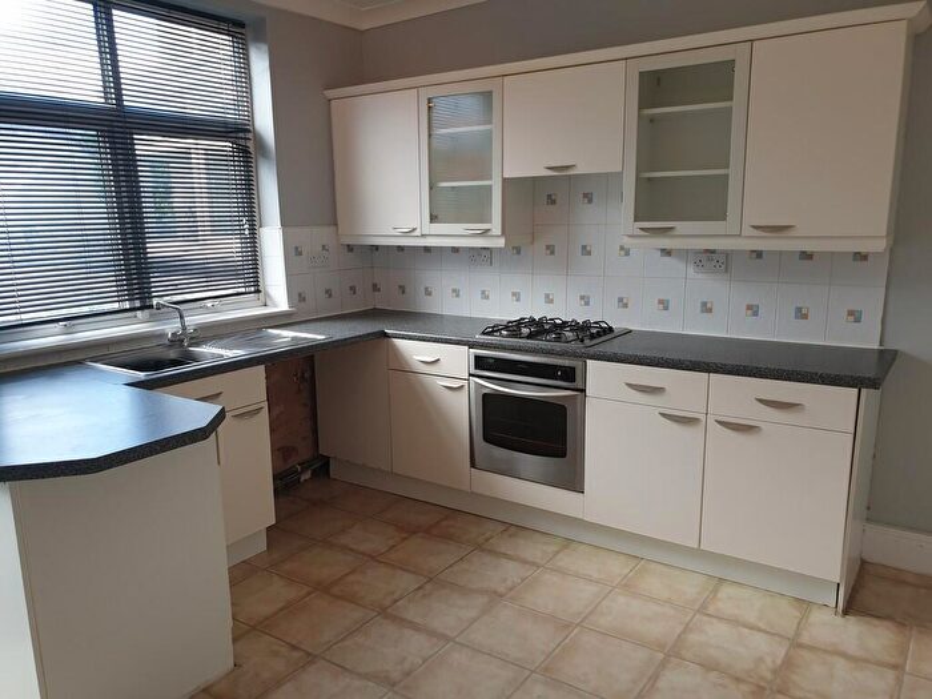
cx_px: 466
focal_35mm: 26
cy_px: 350
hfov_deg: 67.3
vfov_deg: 53.1
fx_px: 700
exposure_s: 1/50
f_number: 2.4
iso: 64
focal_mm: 4.3
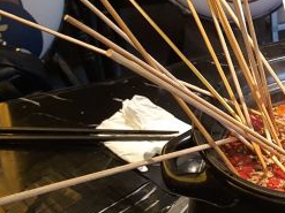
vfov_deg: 16.8
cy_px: 123
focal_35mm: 88
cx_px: 287
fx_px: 724
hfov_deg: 21.5
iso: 125
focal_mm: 3.75
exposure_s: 1/33
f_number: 2
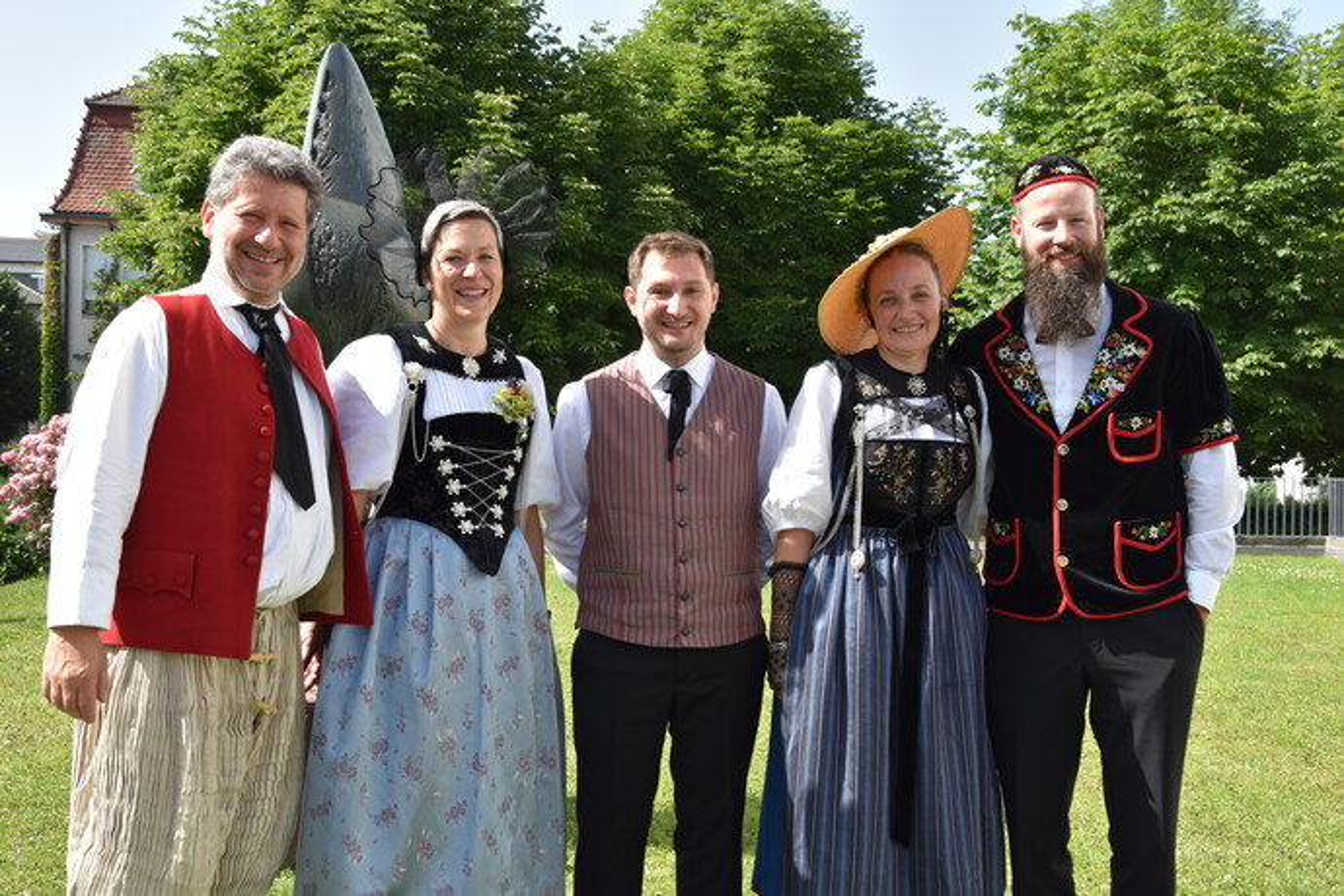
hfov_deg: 43.6
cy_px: 448
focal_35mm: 45
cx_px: 672
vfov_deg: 29.9
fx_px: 1680
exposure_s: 1/250
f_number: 8
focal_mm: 30
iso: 250
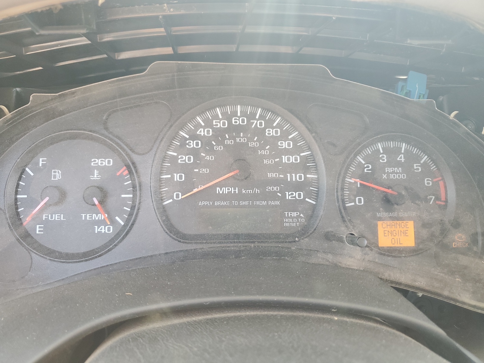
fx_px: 364
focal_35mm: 26
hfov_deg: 67.3
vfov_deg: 53.1
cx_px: 242
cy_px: 182
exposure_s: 1/60.2
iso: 57
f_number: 1.5
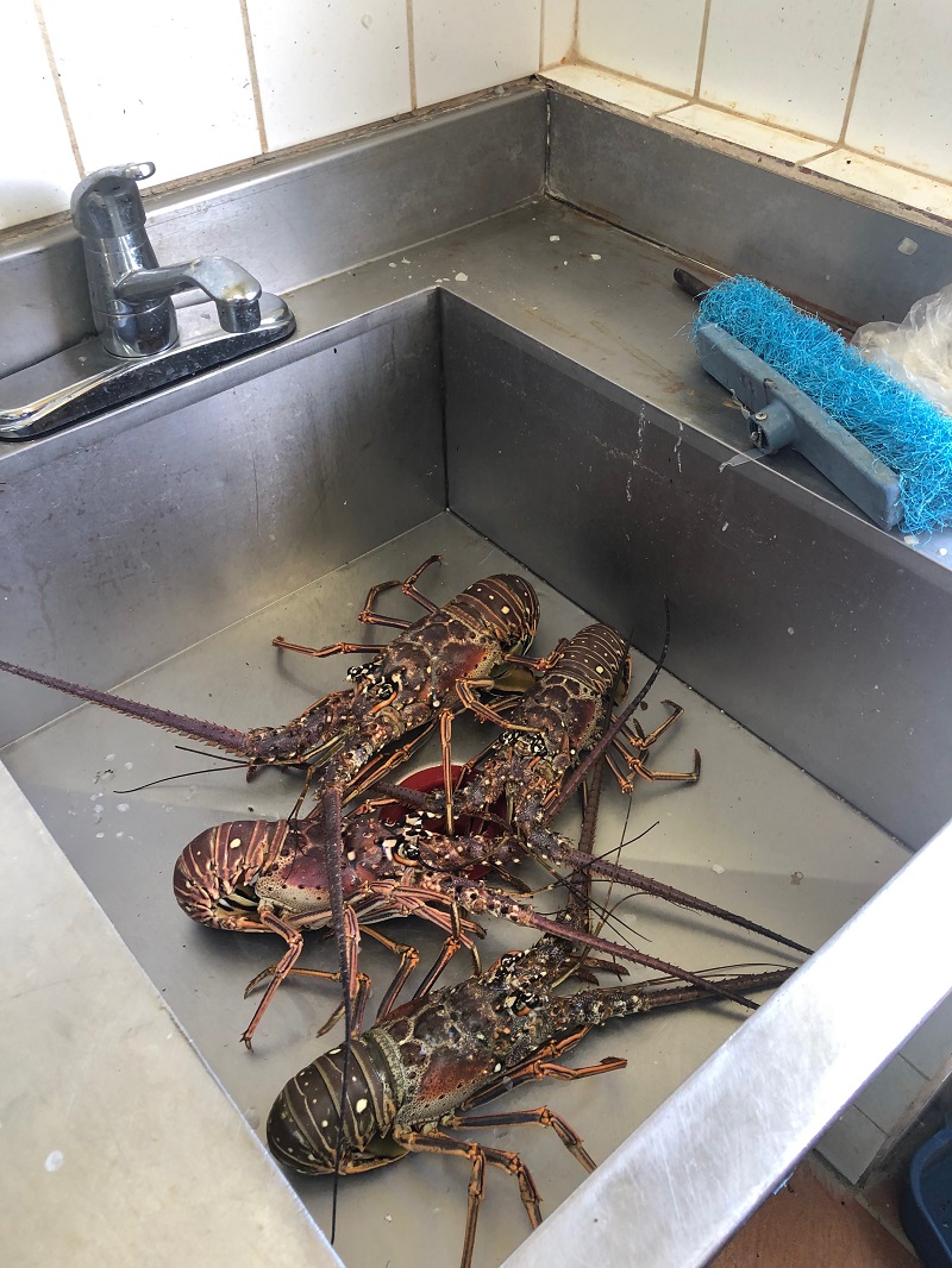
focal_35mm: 28
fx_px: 1026
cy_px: 634
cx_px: 476
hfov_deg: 49.8
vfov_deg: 63.4
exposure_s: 1/24
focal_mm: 3.99
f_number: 1.8
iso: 32
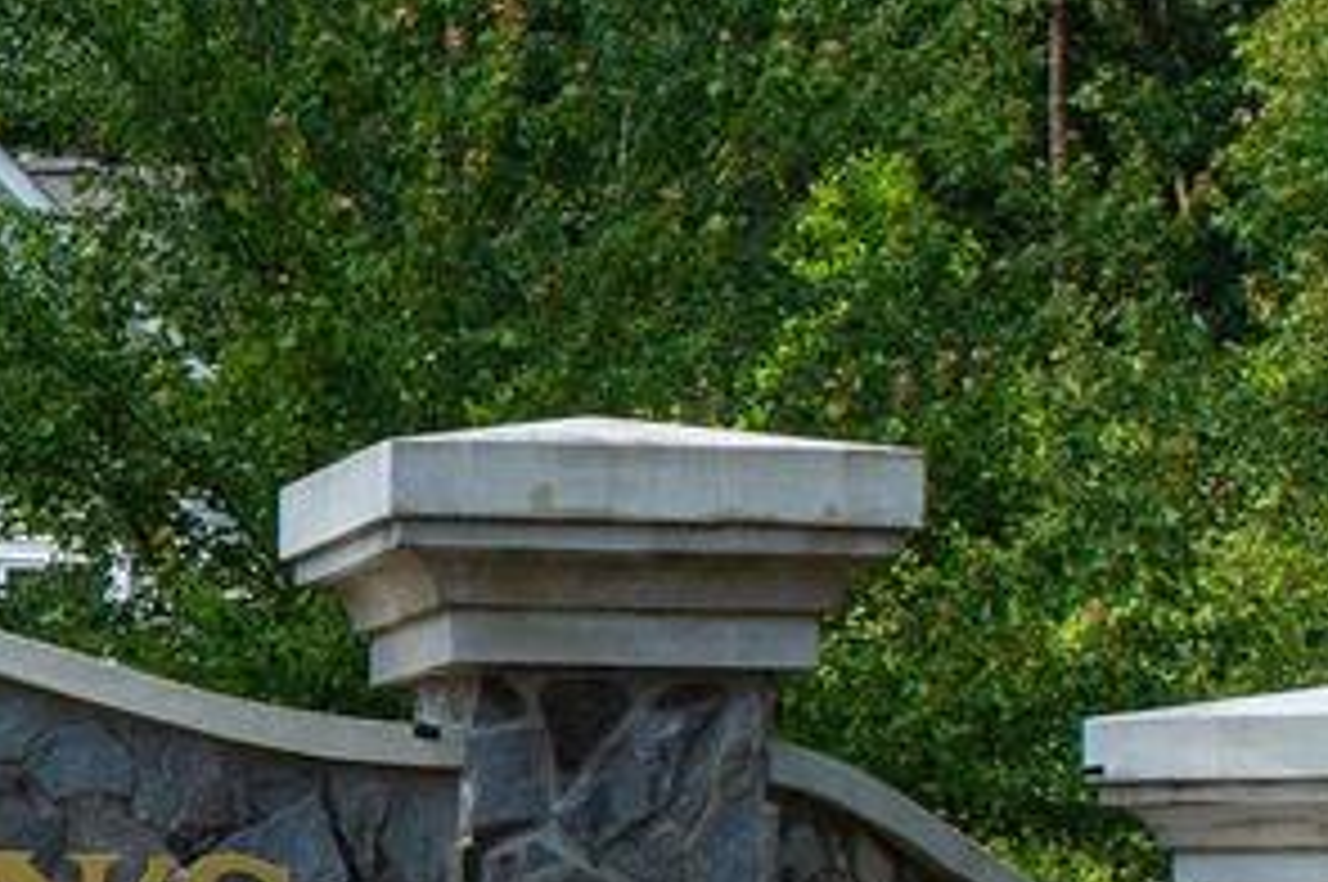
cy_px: 765
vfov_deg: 7.8
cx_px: -446
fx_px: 6485
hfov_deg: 11.4
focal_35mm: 176
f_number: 13
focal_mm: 24
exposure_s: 1/250
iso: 160
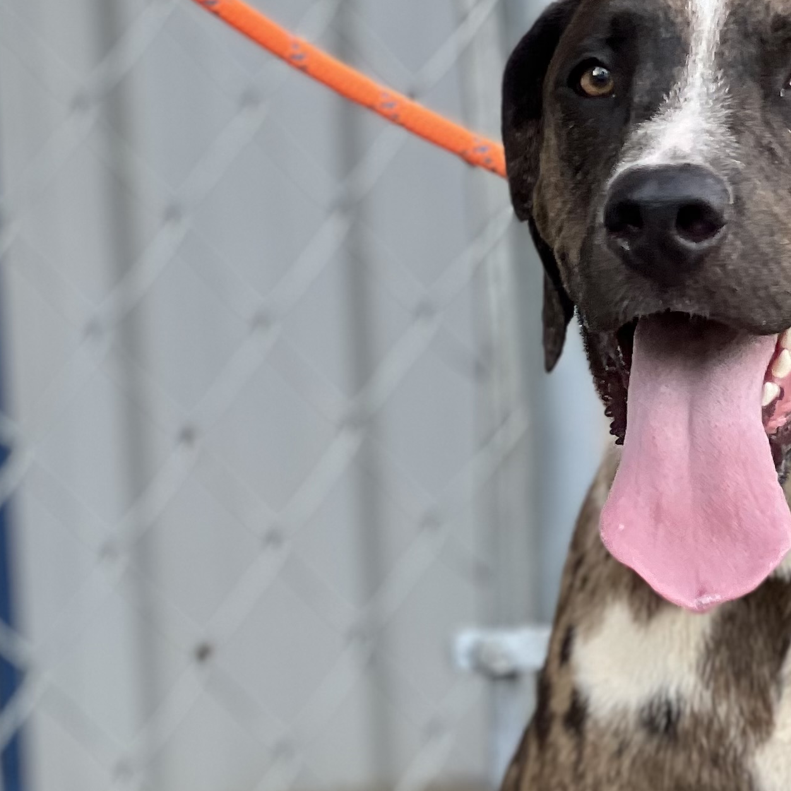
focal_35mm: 219
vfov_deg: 7.9
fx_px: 5662
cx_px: 796
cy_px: 1047
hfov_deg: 8.0
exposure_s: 1/121
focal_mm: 9
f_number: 2.8
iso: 50
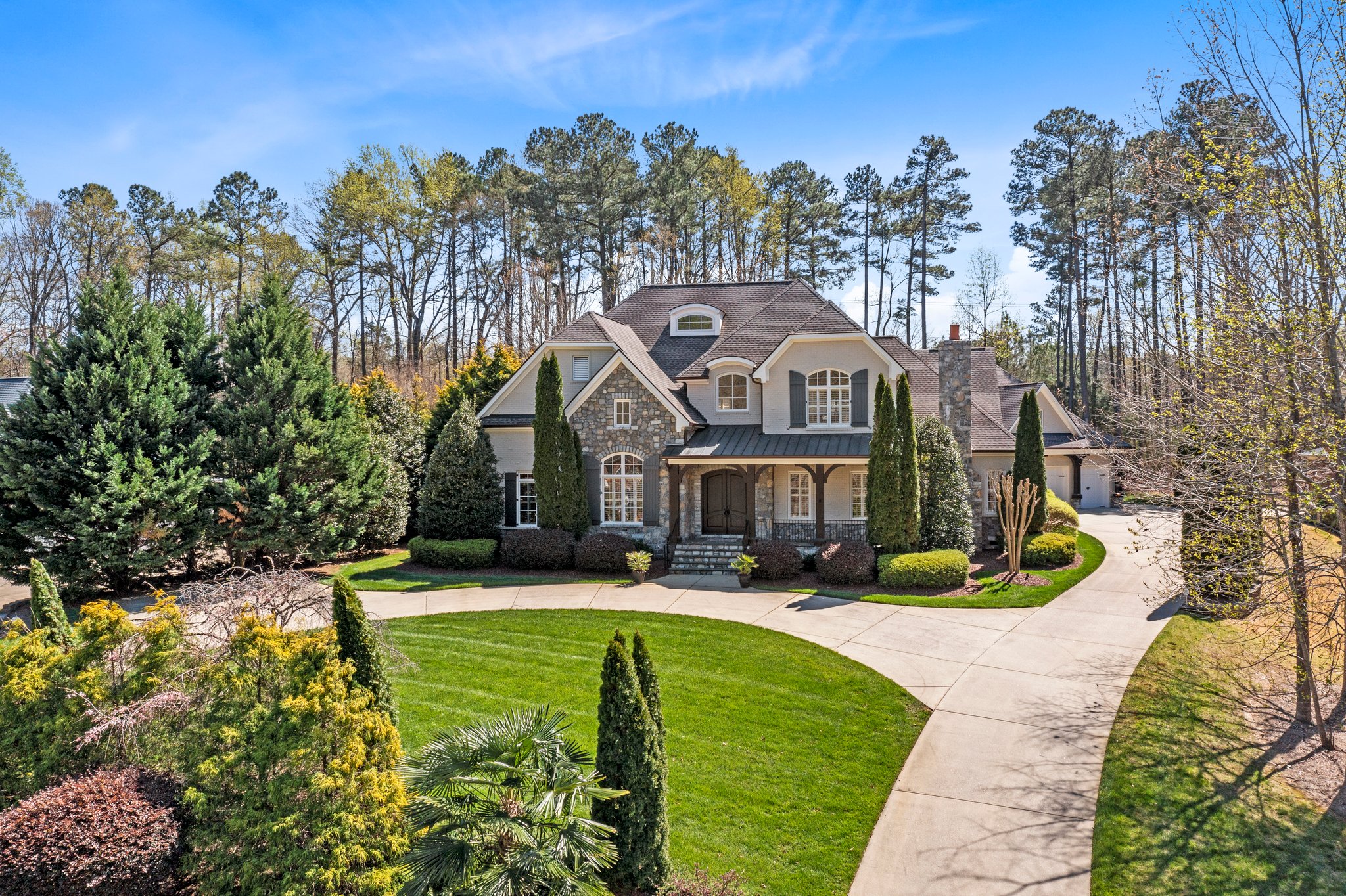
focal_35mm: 28
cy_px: 448
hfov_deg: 65.5
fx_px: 1046
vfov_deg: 46.4
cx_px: 673
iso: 100
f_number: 5.6
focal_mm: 10.26
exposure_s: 1/500
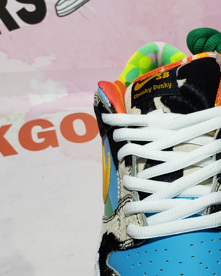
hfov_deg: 24.0
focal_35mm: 62
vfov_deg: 30.3
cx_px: 196
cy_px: 183
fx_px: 507
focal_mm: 4.3
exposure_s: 1/231
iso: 50
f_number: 2.4
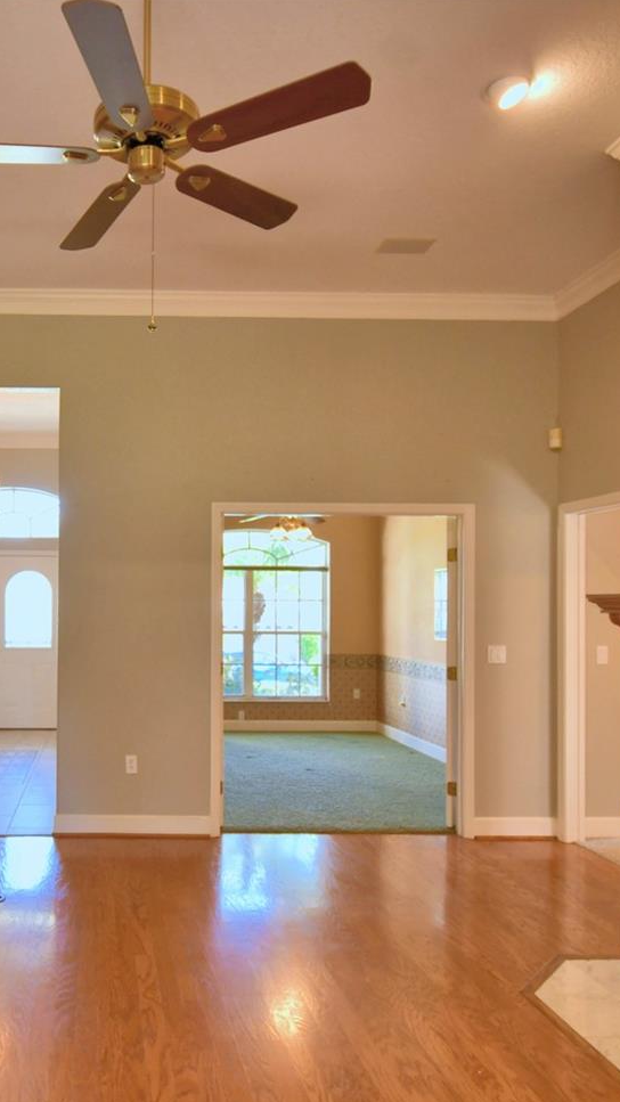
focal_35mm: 26
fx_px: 760
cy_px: 603
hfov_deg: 42.4
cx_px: 124
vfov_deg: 71.7
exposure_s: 1/40
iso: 400
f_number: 4.5
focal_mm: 10
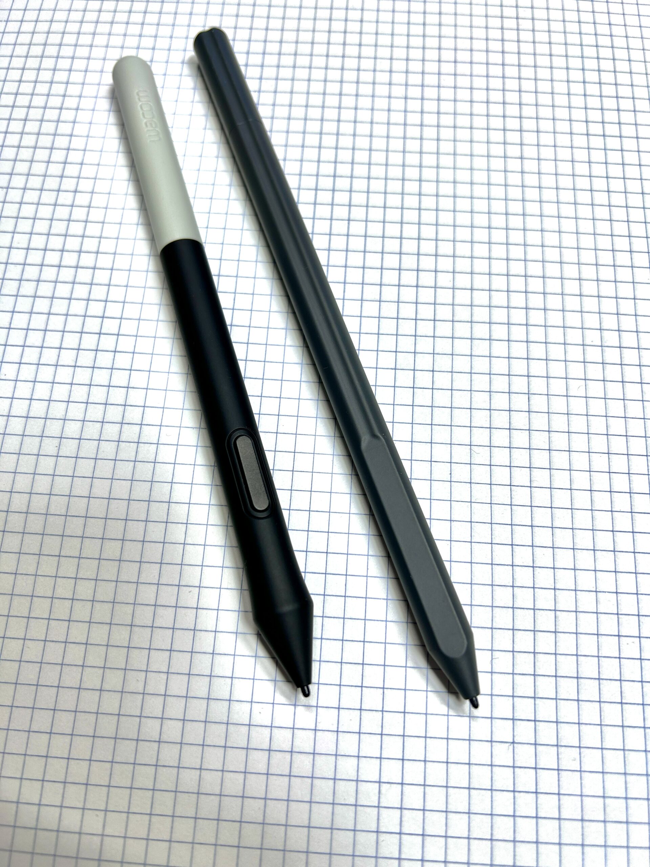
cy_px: 434
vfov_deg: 67.3
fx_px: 651
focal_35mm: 26
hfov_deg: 53.1
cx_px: 325
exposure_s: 1/100
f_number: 1.5
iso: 40
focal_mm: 5.7
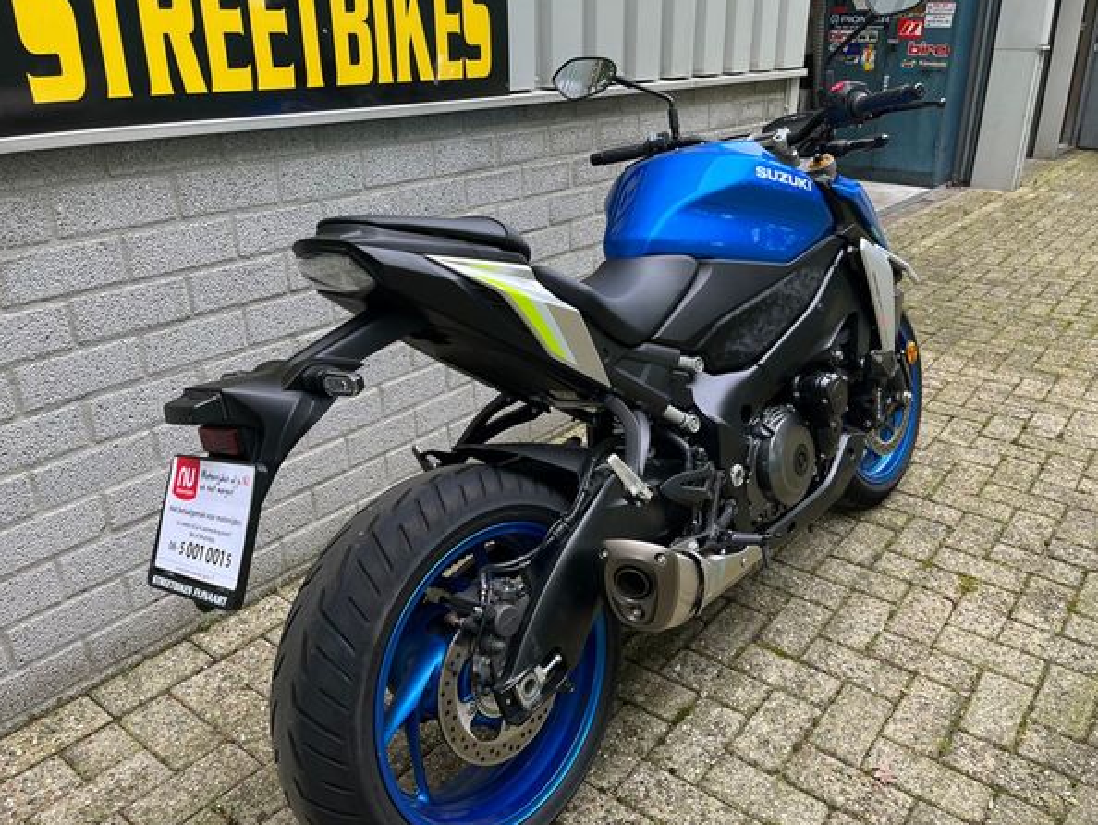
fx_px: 889
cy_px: 398
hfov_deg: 63.4
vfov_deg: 49.8
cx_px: 577
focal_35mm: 28
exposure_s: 1/272
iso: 40
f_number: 1.6
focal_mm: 5.1
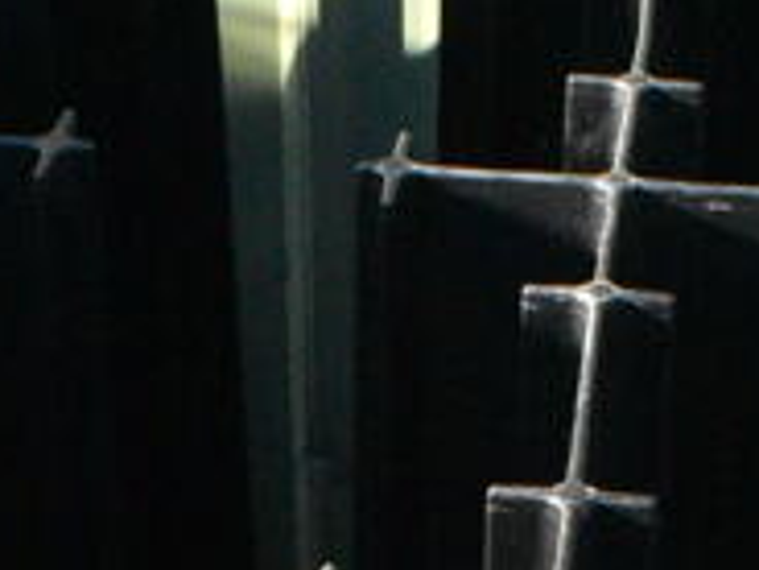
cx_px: 483
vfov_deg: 10.8
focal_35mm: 129
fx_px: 2828
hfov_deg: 15.3
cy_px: 1010
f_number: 18
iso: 6400
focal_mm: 18
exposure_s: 1/1250
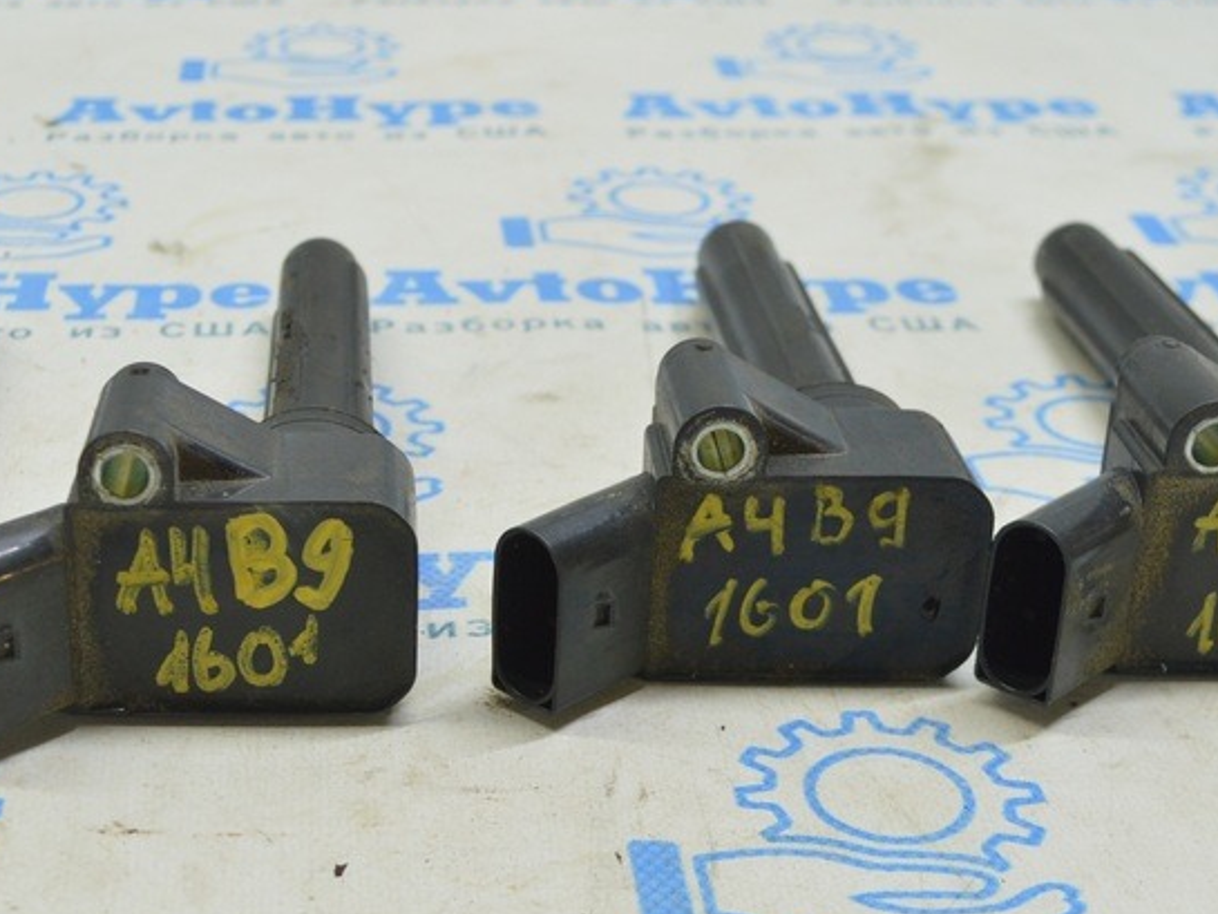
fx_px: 2288
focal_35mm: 65
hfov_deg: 29.5
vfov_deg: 22.5
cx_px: 364
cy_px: 627
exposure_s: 1/20
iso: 400
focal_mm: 24
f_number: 5.6
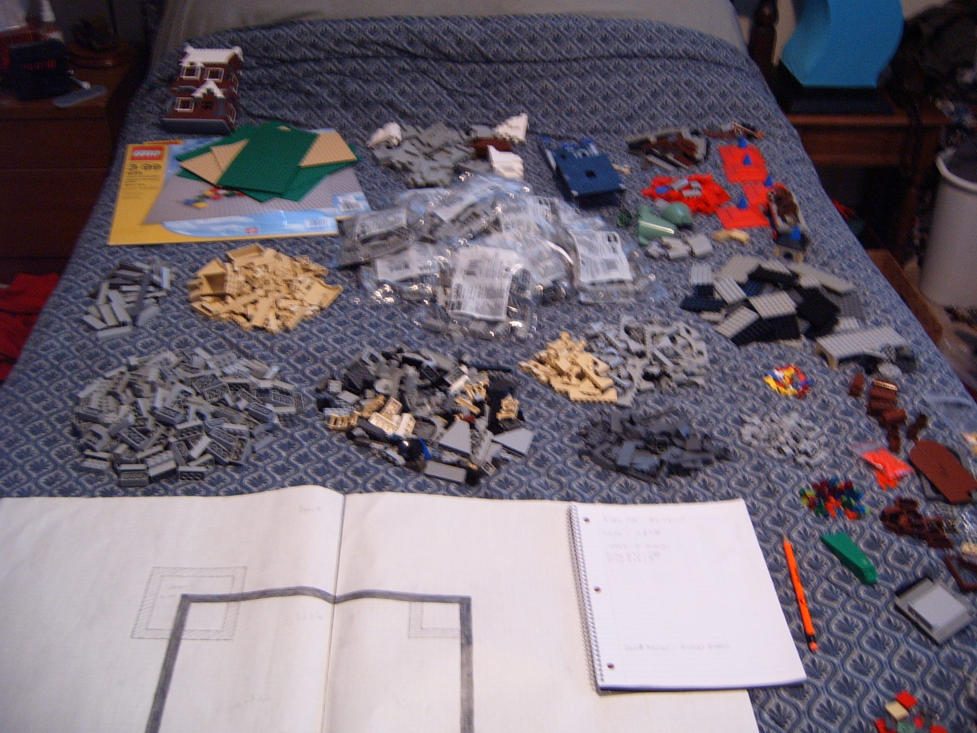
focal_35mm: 37
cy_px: 366
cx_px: 488
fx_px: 1044
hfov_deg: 50.1
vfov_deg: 38.7
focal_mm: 6.2
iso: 141
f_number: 2.9
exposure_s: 1/6
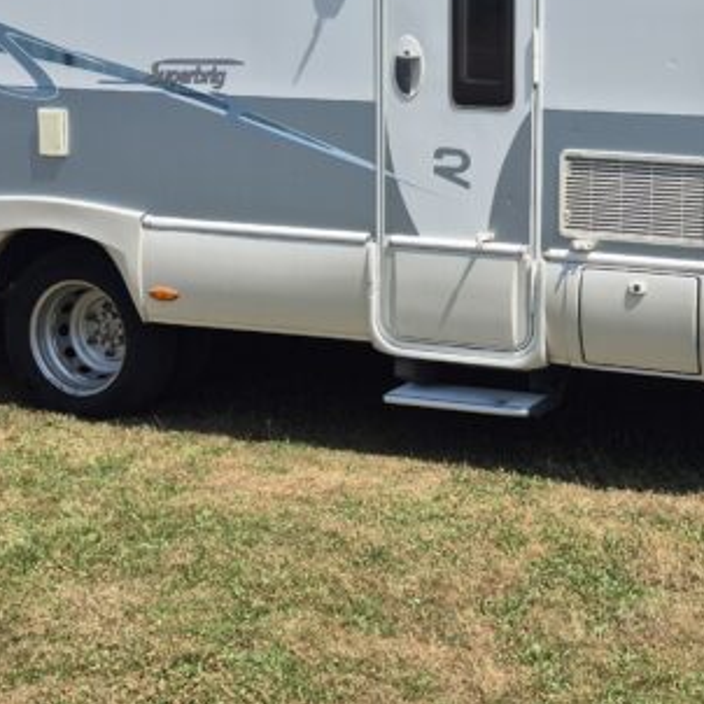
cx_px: 606
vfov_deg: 24.6
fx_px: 1588
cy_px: 149
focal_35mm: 69
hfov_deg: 24.4
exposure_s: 1/1964
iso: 25
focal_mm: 5.4
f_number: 1.8
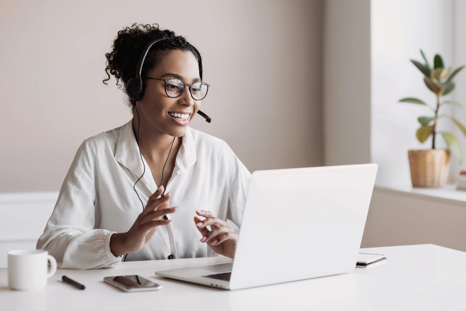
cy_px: 156
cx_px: 233
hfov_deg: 23.9
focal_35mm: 85
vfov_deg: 16.1
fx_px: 1101
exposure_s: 1/250
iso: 250
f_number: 2.8
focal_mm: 85
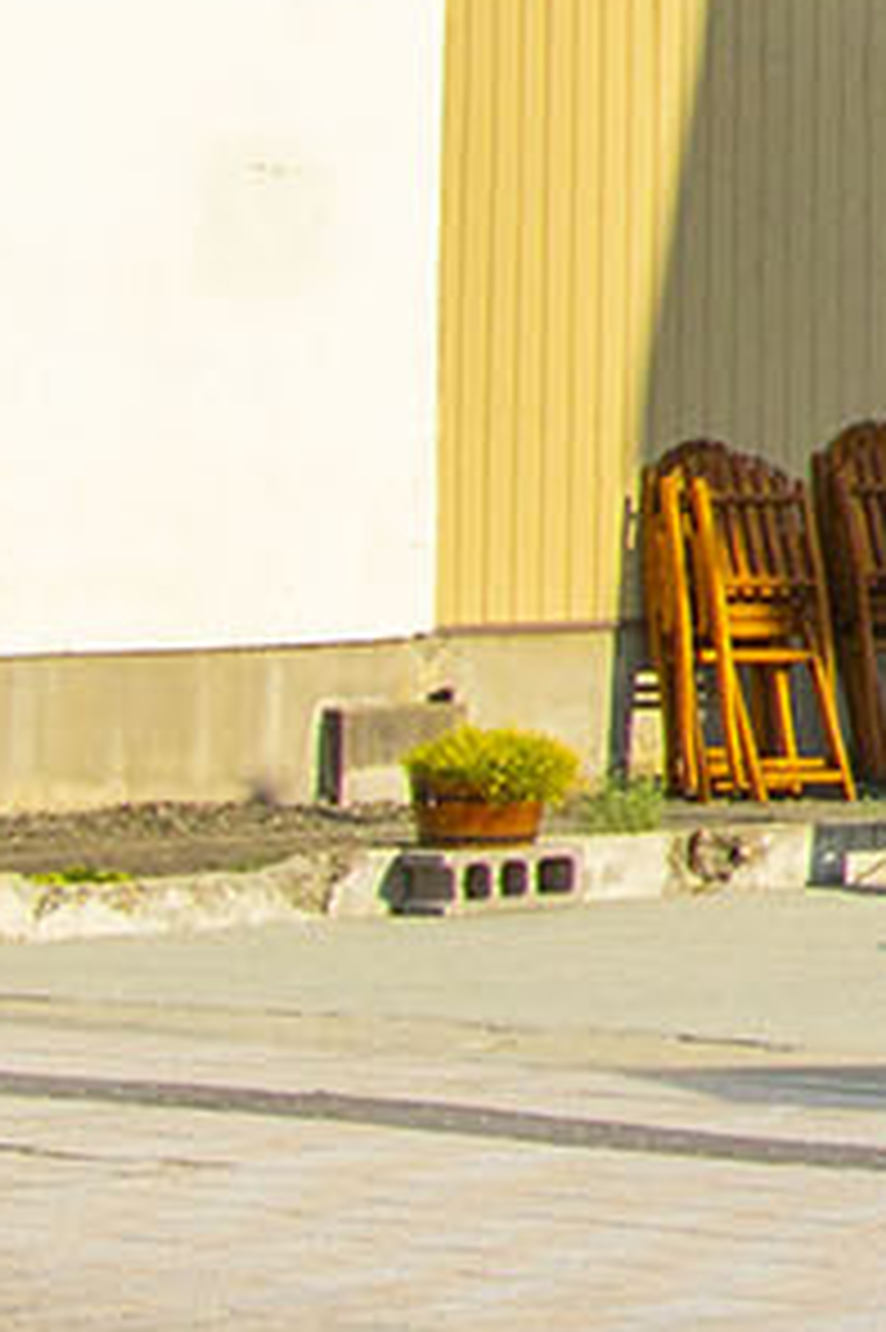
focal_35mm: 253
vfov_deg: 7.8
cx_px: 3791
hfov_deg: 4.8
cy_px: -1287
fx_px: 9350
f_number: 8
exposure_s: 1/250
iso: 100
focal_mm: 26
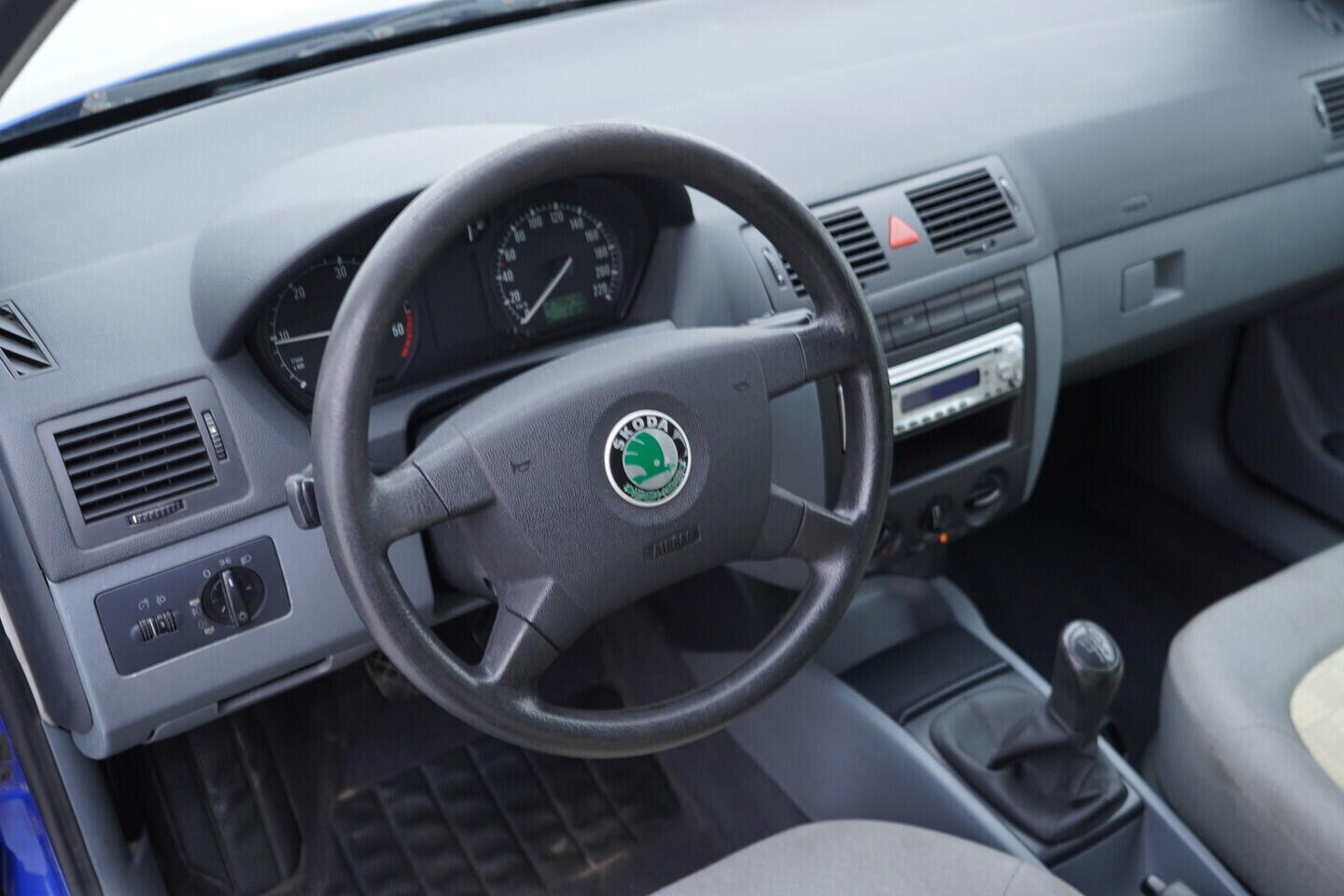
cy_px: 448
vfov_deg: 36.9
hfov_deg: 53.1
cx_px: 672
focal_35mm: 36
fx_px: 1344
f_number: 2.8
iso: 250
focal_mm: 24
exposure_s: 1/40
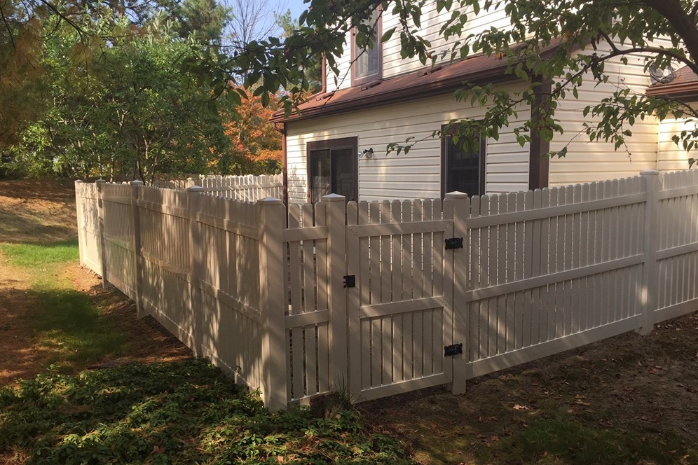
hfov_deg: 60.3
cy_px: 244
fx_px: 601
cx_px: 350
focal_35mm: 31
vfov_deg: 42.3
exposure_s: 1/670
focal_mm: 4.15
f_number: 2.2
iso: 32
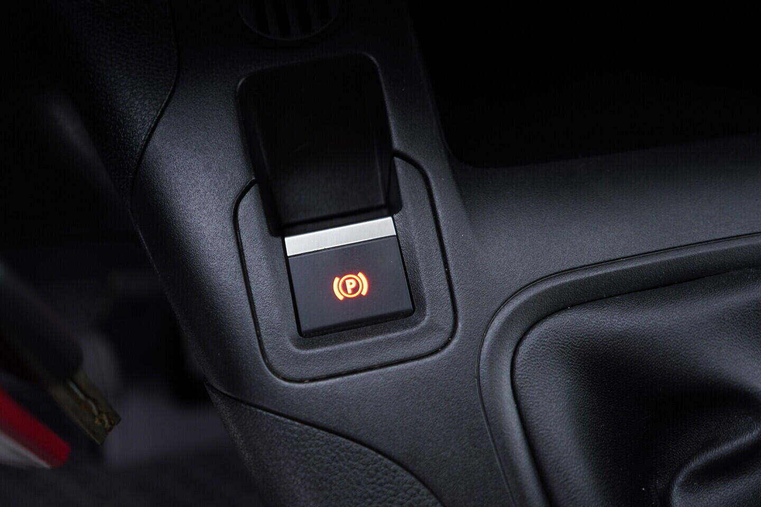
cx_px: 380
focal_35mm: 36
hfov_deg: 53.1
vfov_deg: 36.9
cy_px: 254
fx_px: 761
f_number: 2.8
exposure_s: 1/40
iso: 320
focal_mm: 24
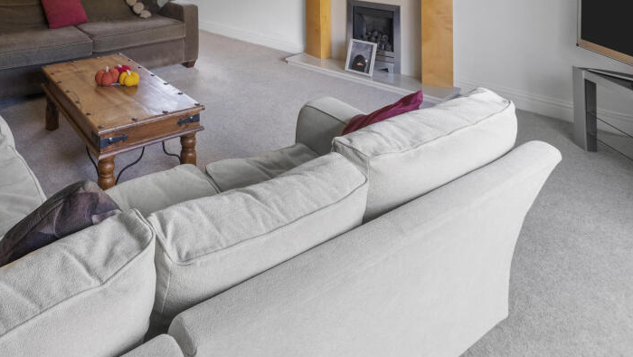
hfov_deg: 74.4
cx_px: 178
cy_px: 56
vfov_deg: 46.1
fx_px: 386
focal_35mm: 23
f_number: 8
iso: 2500
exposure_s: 1/15
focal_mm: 10
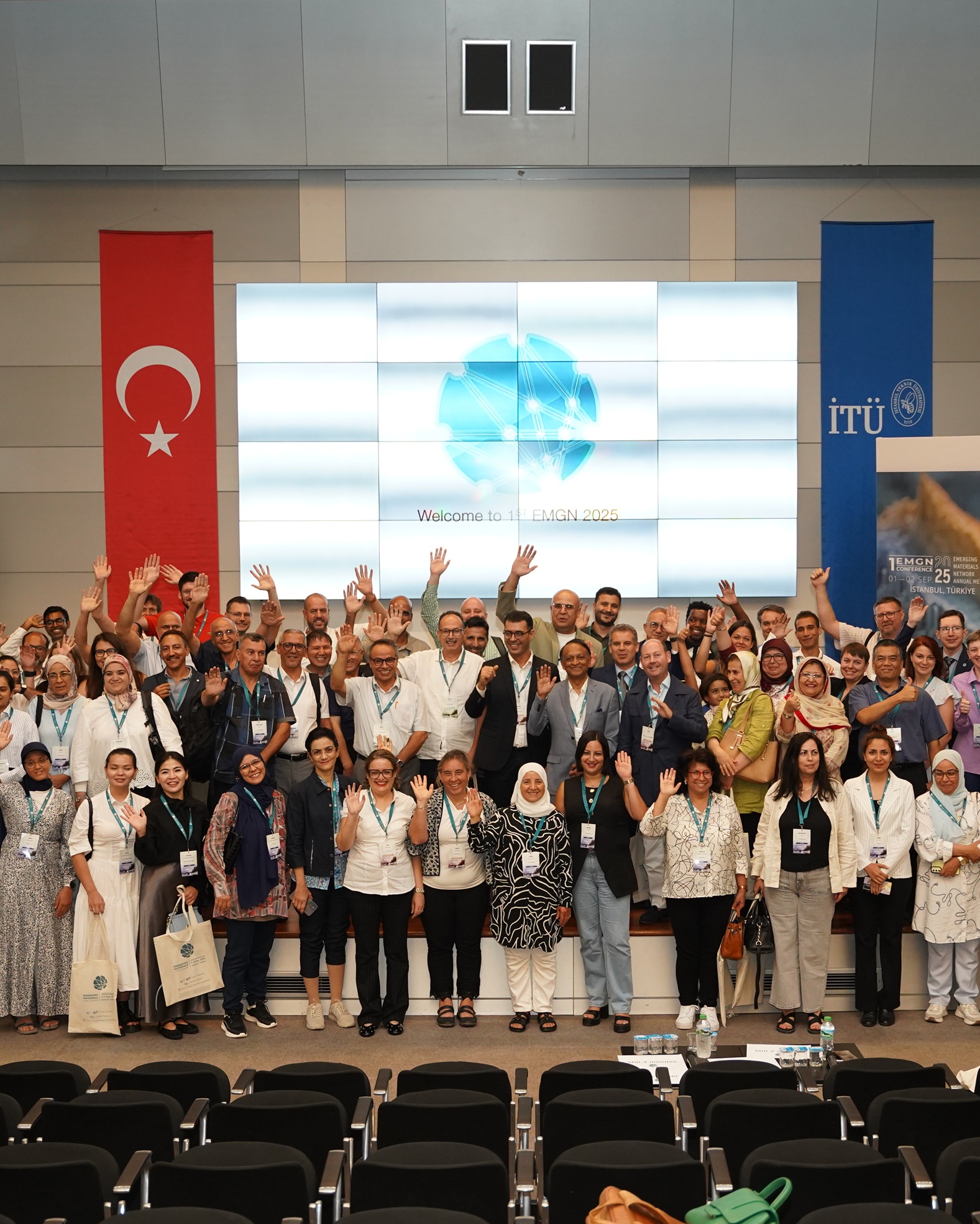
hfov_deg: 30.2
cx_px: 534
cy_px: 615
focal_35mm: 50
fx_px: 1813
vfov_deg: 37.3
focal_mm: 35
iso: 2000
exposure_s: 1/250
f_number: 2.8
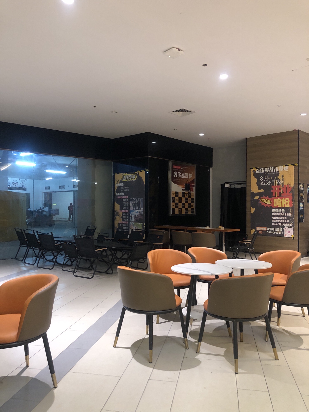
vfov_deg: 63.4
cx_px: 154
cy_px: 206
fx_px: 333
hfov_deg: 49.7
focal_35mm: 28
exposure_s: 1/14
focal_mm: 4
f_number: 1.8
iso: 100
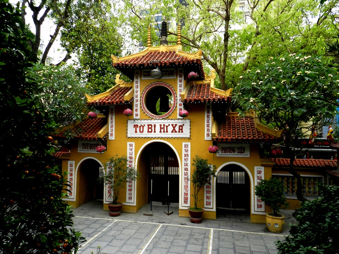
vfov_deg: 58.9
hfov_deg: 73.9
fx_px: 225
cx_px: 170
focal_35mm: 23
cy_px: 127
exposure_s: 1/640
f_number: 4
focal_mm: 4
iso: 160
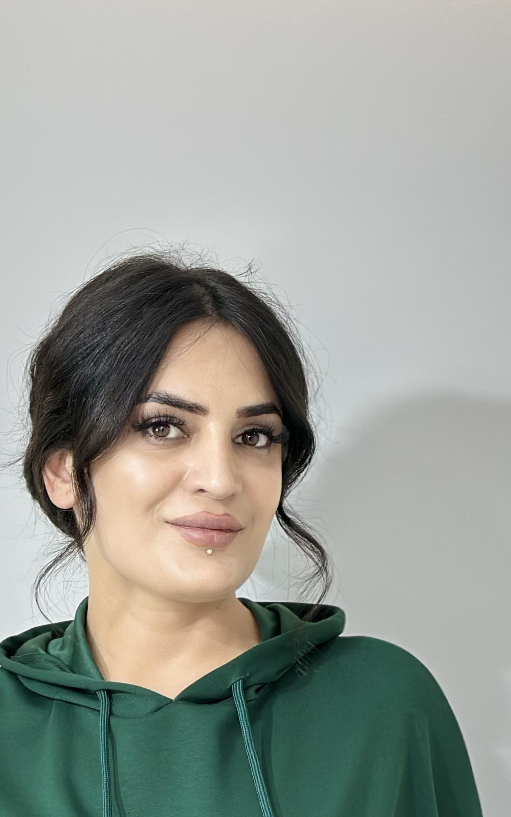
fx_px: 2429
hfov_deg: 12.0
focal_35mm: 109
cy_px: 835
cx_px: 199
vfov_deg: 18.6
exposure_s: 1/100
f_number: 1.78
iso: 64
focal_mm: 6.86
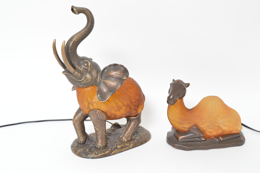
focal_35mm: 46
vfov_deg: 28.9
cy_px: 86
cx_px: 130
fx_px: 336
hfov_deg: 42.4
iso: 400
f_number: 8
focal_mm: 31
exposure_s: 1/80
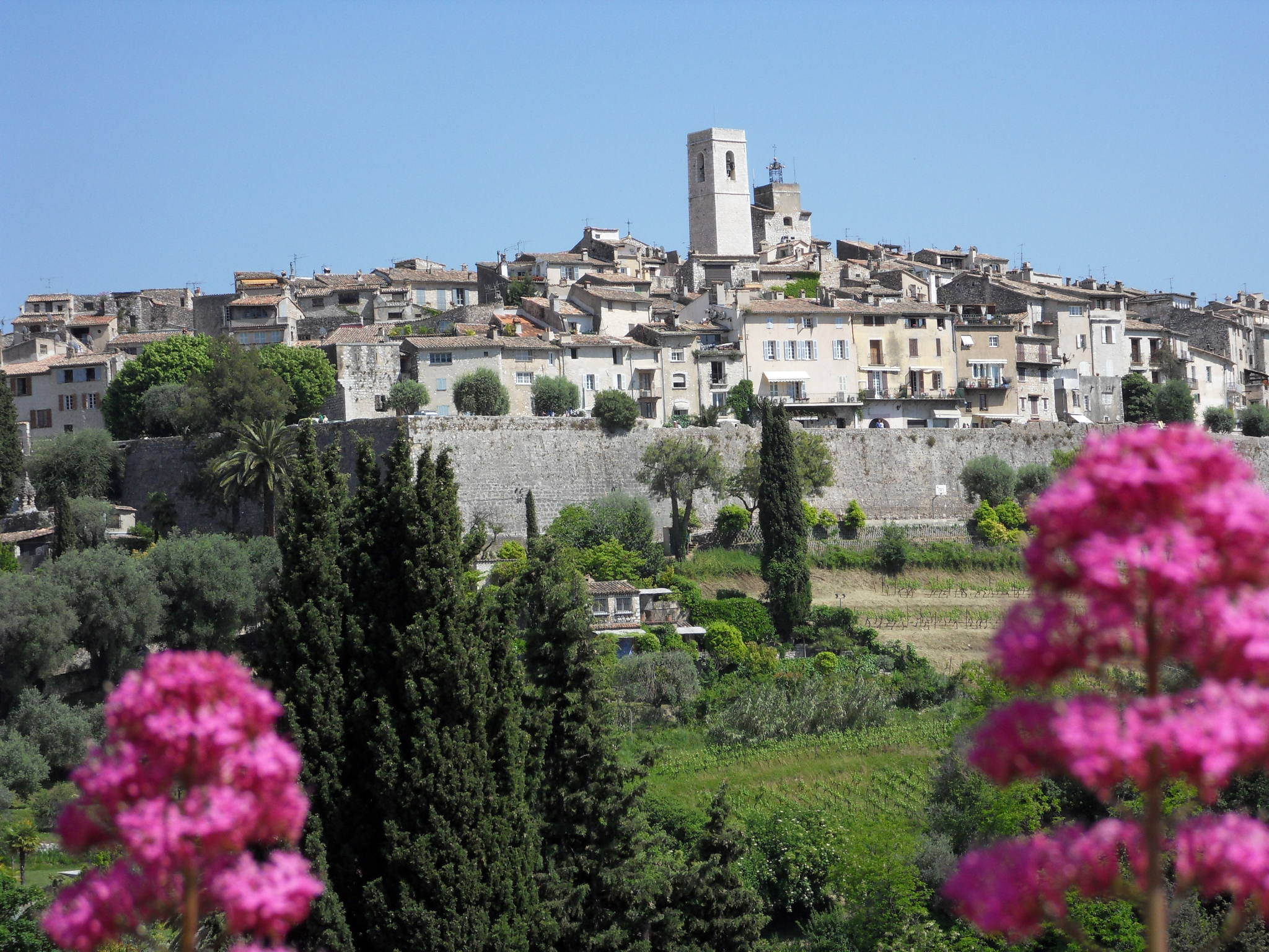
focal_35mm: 95
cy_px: 476
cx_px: 634
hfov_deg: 20.7
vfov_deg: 15.6
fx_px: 3483
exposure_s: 1/500
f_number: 5.5
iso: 80
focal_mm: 16.6
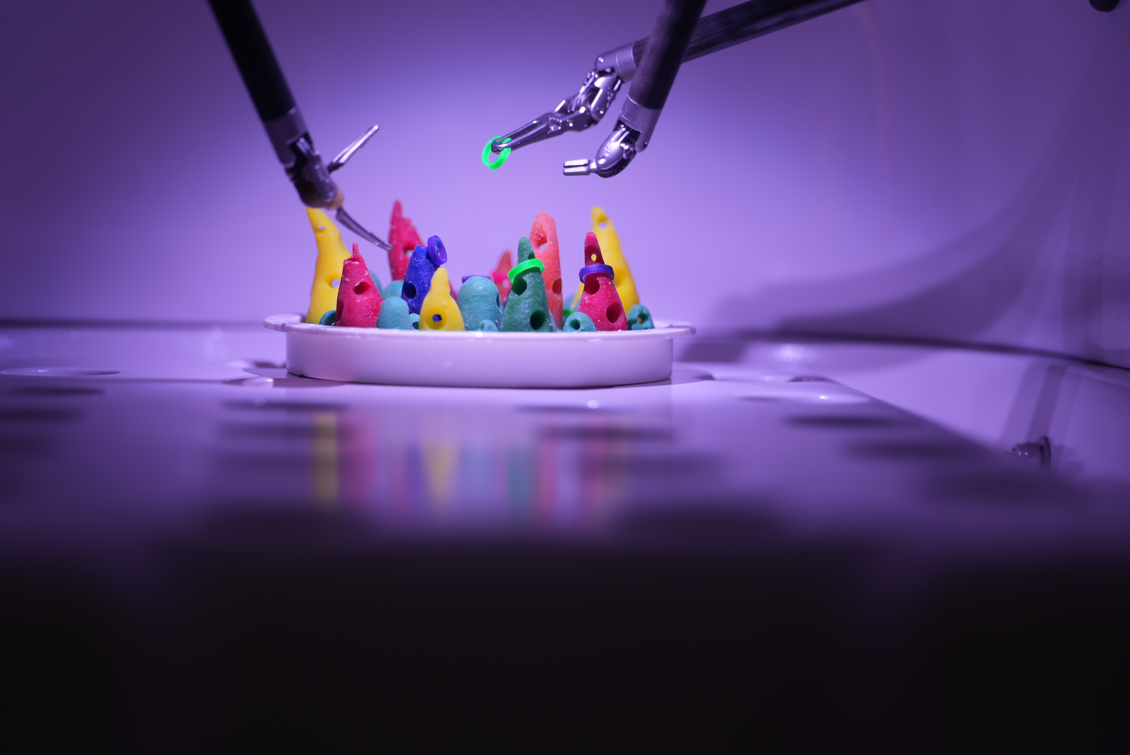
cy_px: 378
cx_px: 565
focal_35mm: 83
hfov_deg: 24.5
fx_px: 2607
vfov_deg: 16.5
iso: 80
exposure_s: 1/100
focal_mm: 83
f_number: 4
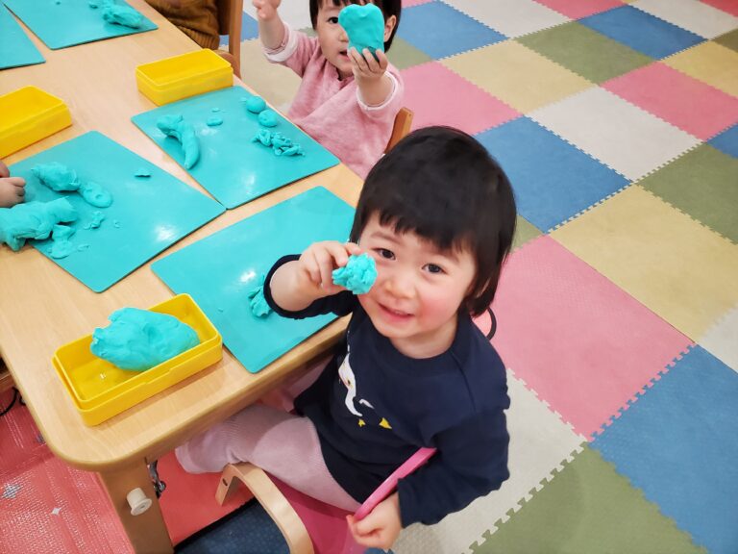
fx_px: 554
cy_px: 277
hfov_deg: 67.3
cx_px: 369
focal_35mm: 26
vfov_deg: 53.1
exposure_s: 1/60
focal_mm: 4.3
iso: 500
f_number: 2.4
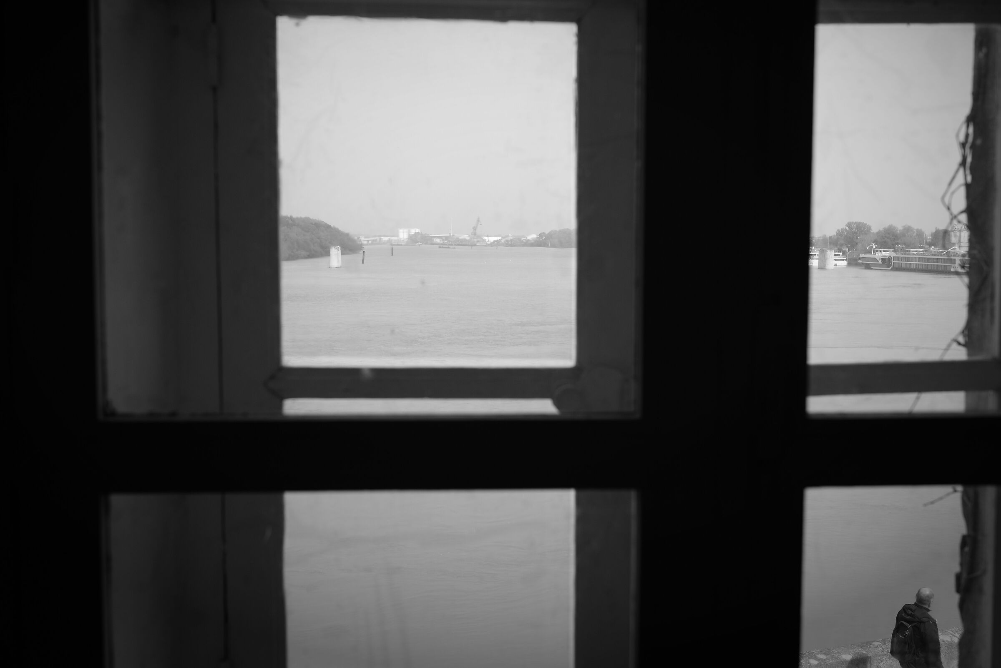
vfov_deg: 31.9
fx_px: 1168
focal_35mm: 42
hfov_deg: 46.4
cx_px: 500
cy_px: 334
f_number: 5.6
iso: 200
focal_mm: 42
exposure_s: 1/320
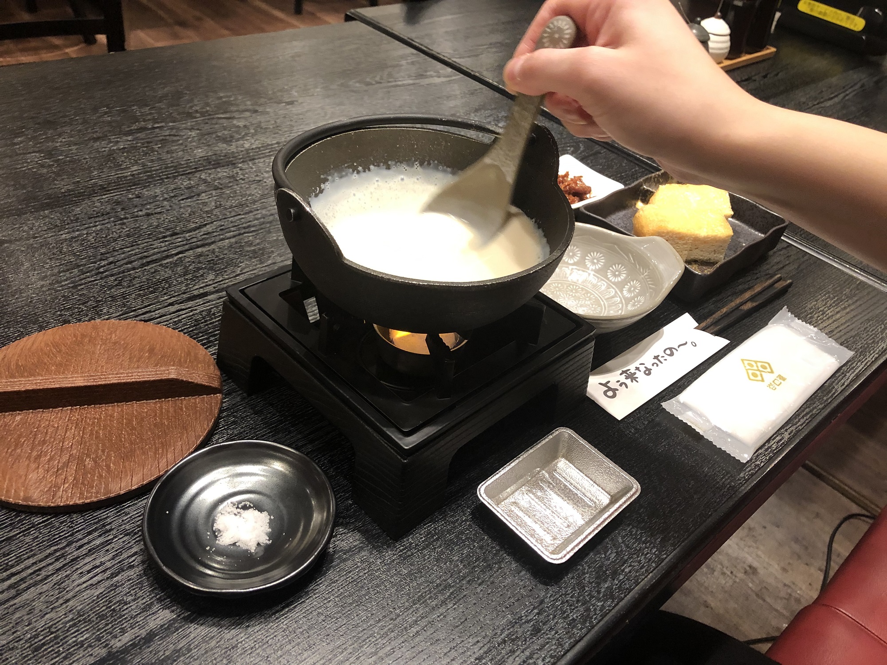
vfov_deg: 49.7
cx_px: 444
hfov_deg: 63.4
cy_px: 332
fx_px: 717
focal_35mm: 28
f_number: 1.8
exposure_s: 1/15
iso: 64
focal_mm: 3.99
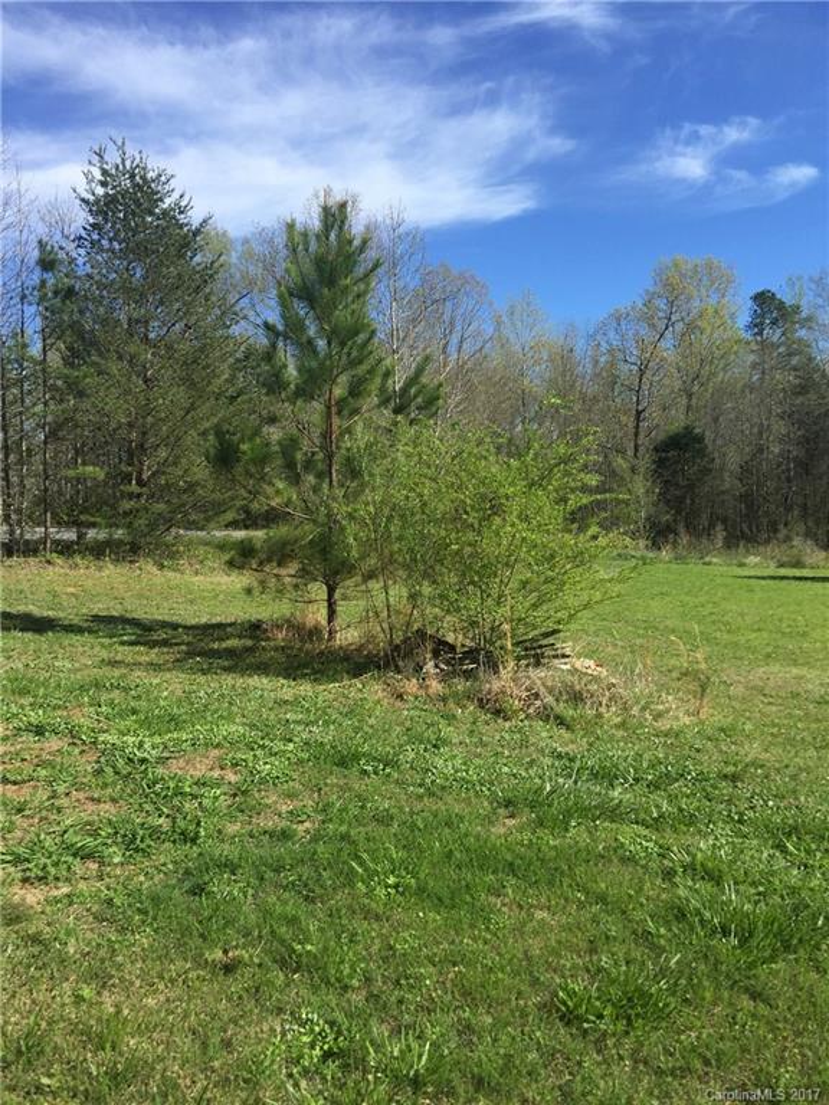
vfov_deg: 61.7
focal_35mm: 29
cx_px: 414
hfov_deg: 48.2
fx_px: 926
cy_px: 552
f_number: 2.2
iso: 32
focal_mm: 4.15
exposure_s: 1/1799
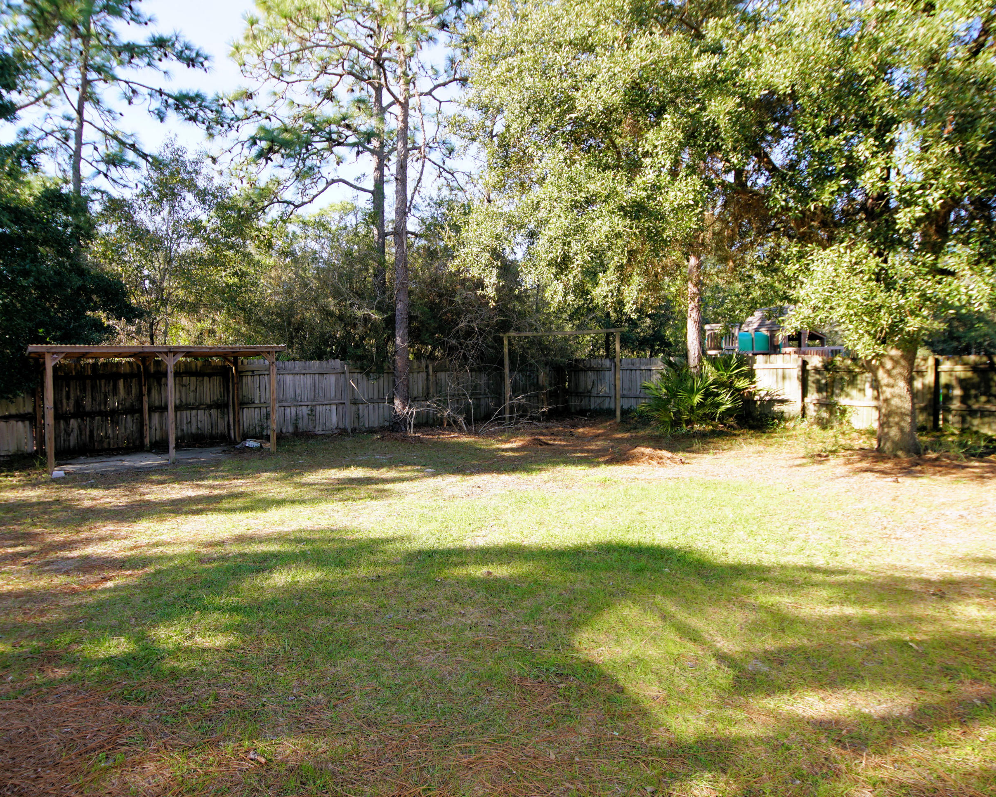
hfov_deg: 77.2
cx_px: 429
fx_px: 619
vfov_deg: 65.5
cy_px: 387
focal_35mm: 21
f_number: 5.6
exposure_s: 1/80
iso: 100
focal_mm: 12
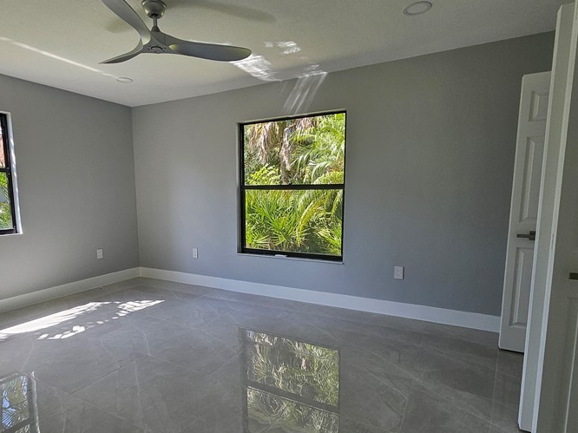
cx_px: 260
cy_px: 237
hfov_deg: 81.5
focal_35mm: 20
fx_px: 334
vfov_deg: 65.8
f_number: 2.2
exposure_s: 1/120
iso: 40
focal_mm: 1.74
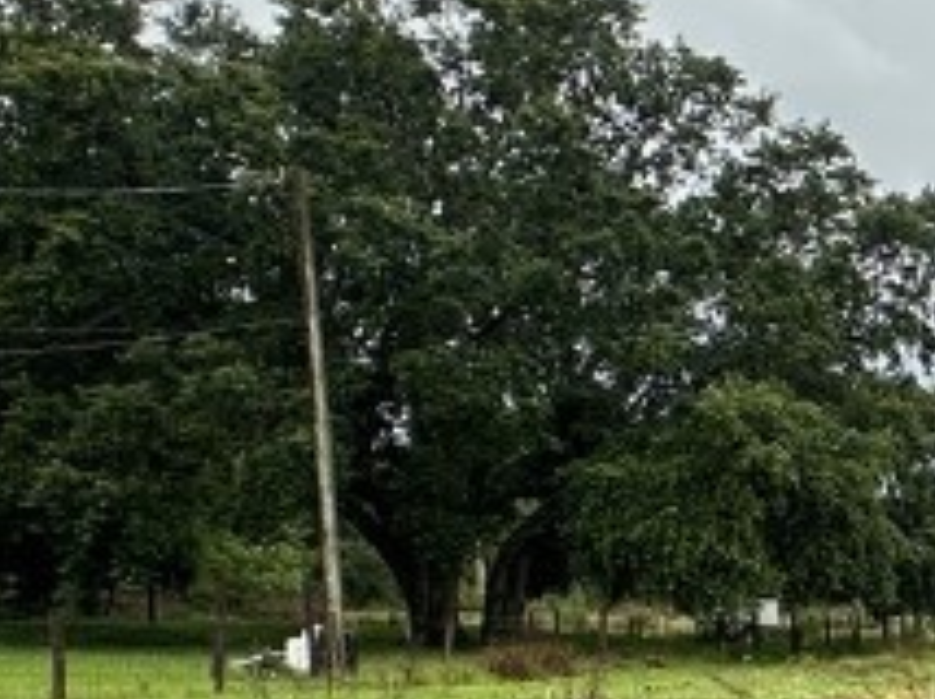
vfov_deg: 21.1
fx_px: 1808
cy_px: 703
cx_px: 1713
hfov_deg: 20.2
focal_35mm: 67
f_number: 2.2
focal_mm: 2.22
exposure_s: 1/307
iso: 40
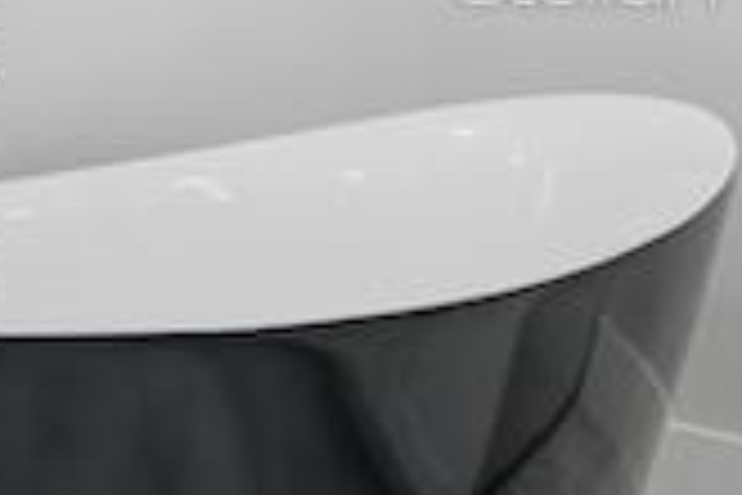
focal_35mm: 84
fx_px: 1731
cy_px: -29
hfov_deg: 23.2
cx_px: -7
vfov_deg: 15.9
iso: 2000
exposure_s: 1/800
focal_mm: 35
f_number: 7.1
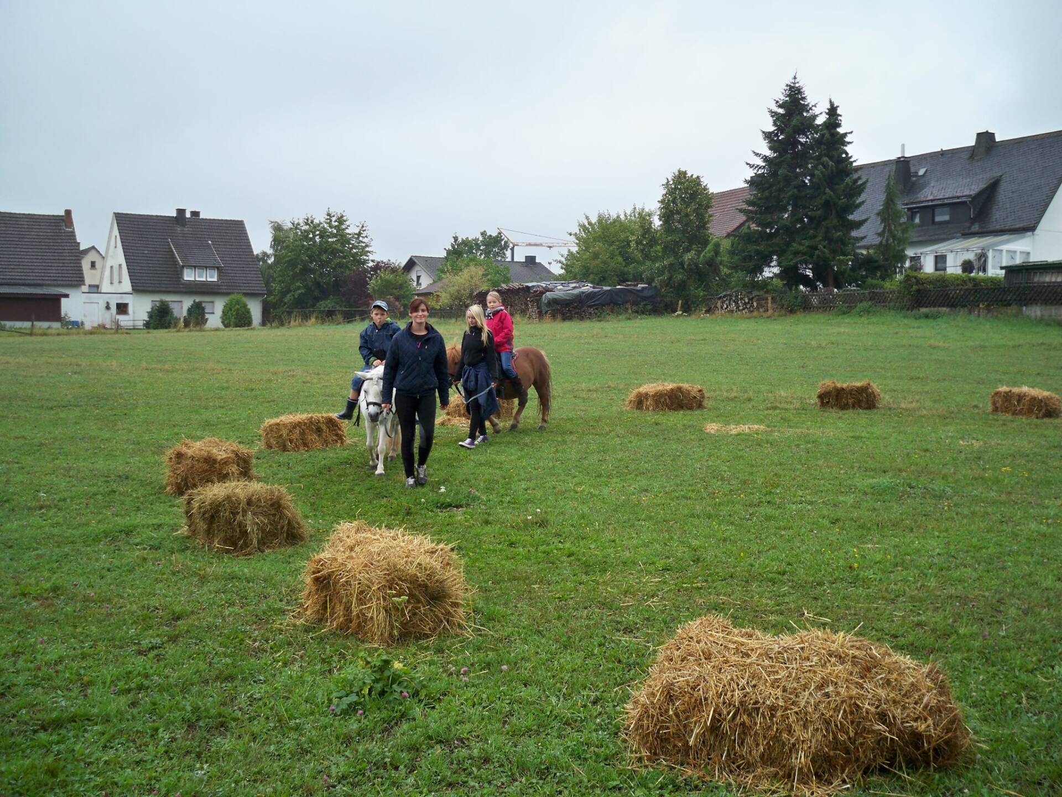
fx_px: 1074
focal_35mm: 35
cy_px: 398
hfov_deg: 52.6
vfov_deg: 40.7
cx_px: 531
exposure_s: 1/100
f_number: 3.1
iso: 80
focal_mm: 6.3
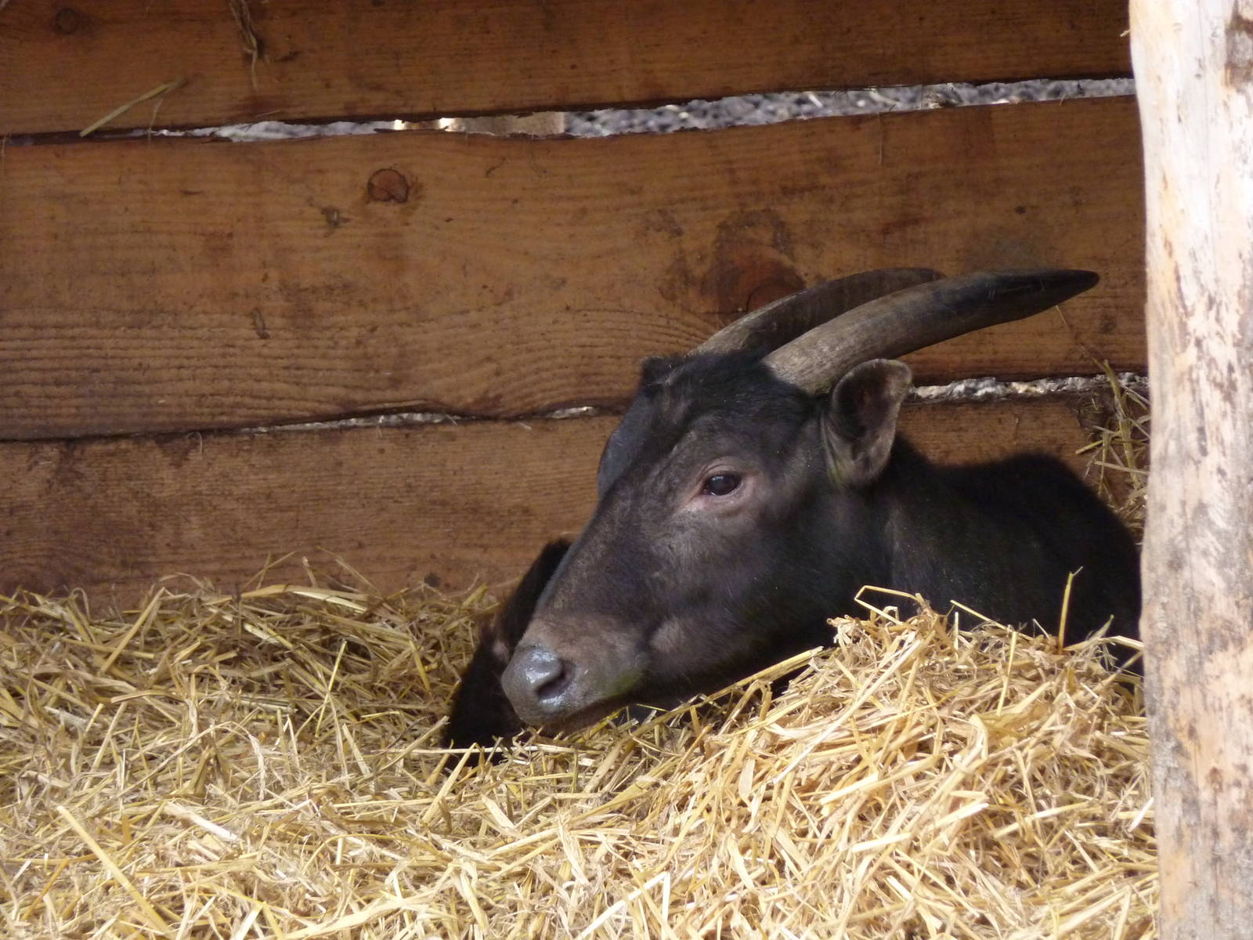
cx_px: 626
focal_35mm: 300
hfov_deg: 6.6
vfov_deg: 5.0
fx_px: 10859
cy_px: 470
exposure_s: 1/60
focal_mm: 49.2
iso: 400
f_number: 4.9
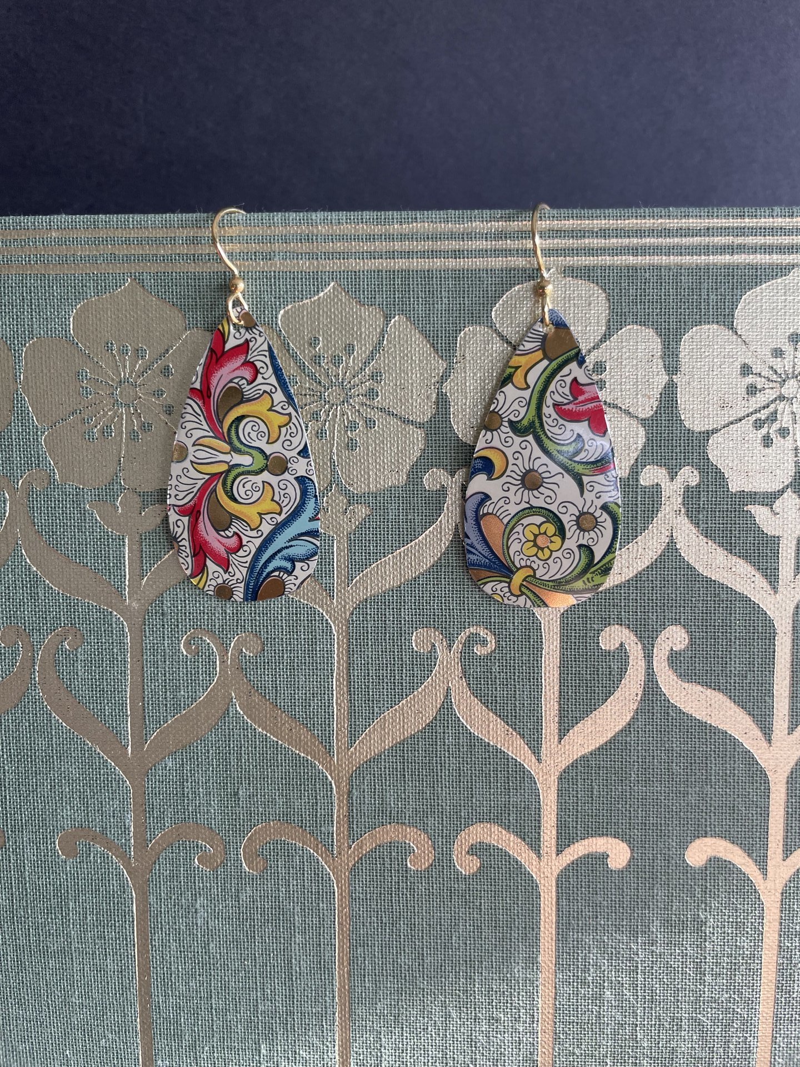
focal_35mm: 26
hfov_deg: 53.1
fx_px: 801
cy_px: 534
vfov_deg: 67.3
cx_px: 400
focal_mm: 4.2
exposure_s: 1/120
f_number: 1.6
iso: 64
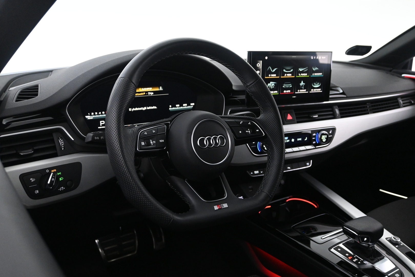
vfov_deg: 39.1
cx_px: 208
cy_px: 138
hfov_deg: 56.1
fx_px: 389
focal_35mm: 34
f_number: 4
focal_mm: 22.5
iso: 3200
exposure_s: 1/40
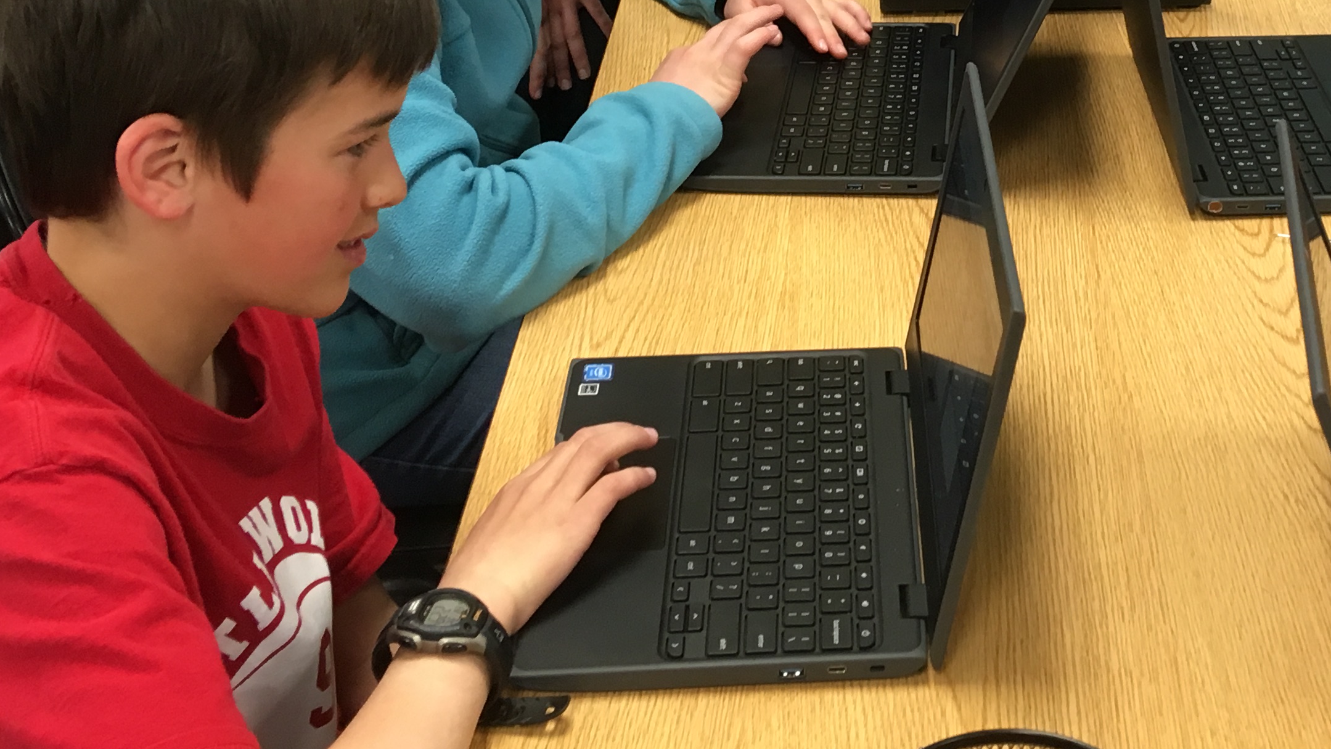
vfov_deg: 19.7
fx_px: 2083
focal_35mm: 59
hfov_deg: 34.9
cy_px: -35
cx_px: 952
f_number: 2.2
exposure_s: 1/30
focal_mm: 4.15
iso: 80
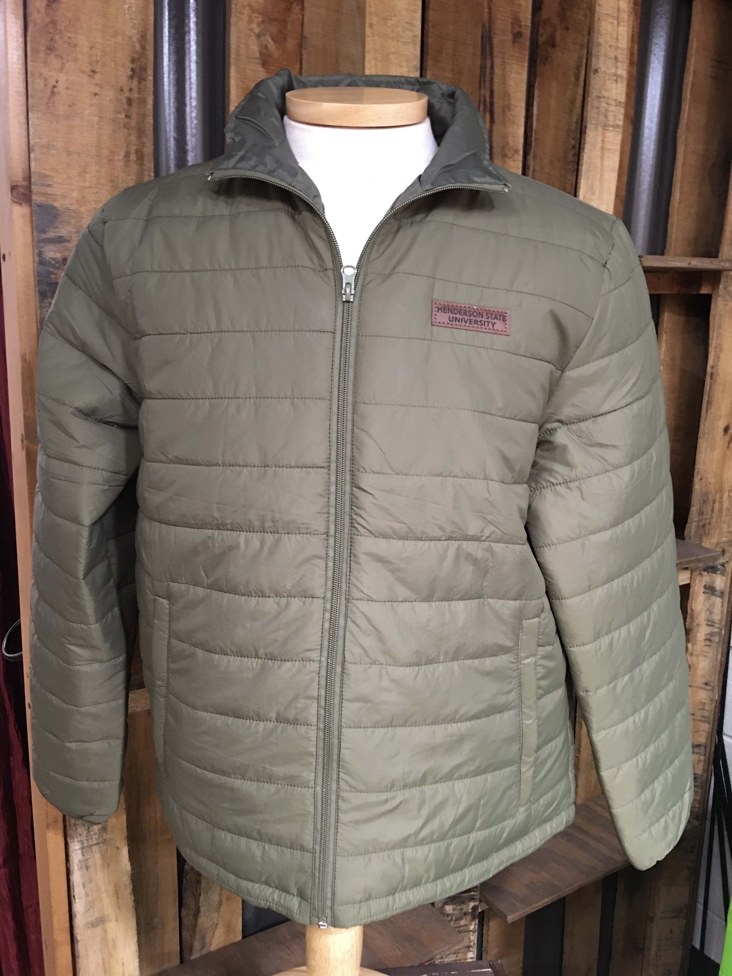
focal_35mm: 29
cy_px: 488
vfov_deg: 61.7
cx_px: 366
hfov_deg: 48.2
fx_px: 818
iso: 50
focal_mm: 4.15
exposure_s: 1/4
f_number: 2.2
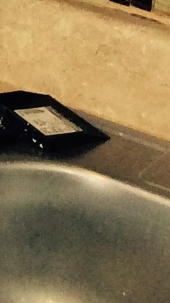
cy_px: -343
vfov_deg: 9.1
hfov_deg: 5.1
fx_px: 1756
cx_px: -462
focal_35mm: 219
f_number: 2.2
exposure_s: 1/30
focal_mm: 4.15
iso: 100
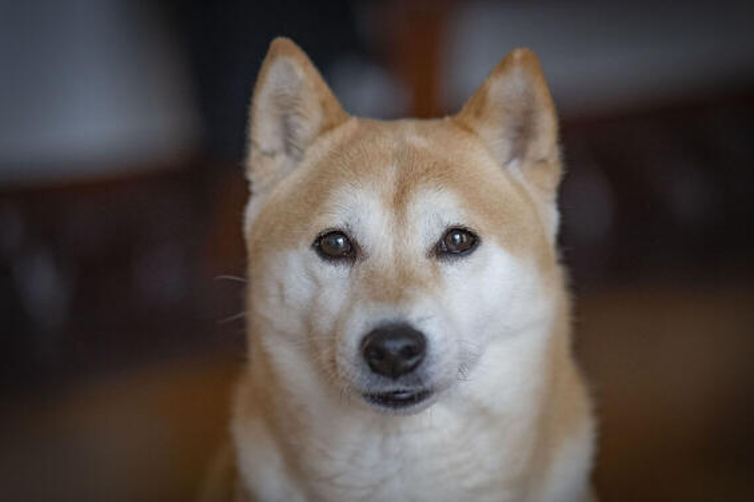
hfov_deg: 15.1
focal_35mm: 136
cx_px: 388
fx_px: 2847
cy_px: 256
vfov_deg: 10.1
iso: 2500
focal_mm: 85
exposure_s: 1/125
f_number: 1.8
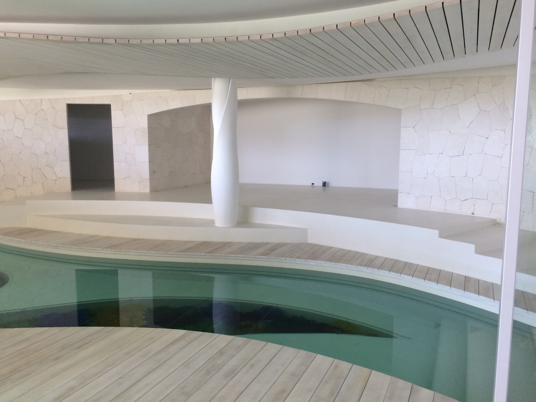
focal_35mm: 29
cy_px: 201
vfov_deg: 48.2
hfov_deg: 61.7
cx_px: 268
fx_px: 449
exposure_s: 1/33
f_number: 2.2
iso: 64
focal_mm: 4.15
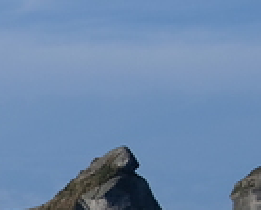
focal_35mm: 300
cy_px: 341
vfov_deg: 5.1
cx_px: -269
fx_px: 2321
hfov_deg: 6.3
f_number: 8
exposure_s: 1/1600
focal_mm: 37
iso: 500
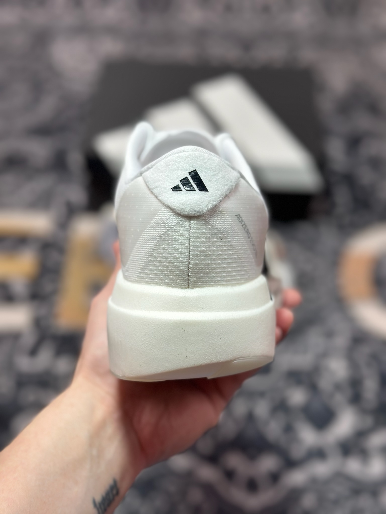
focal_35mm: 48
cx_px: 193
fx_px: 714
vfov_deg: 39.7
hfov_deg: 30.3
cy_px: 257
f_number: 1.78
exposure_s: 1/615
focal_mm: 6.86
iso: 80
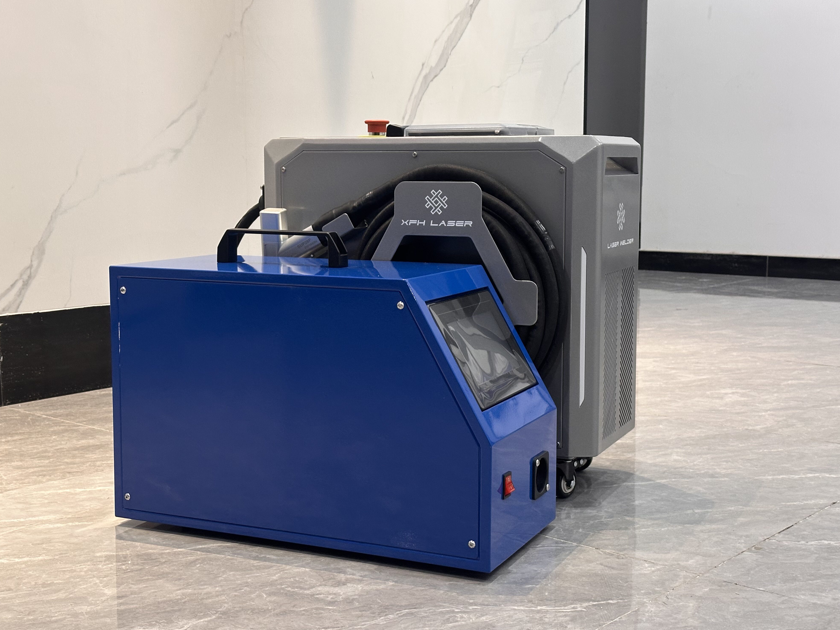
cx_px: 416
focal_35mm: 49
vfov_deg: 29.7
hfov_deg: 38.9
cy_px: 312
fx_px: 1189
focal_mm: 6.86
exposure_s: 1/50
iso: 250
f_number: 1.78
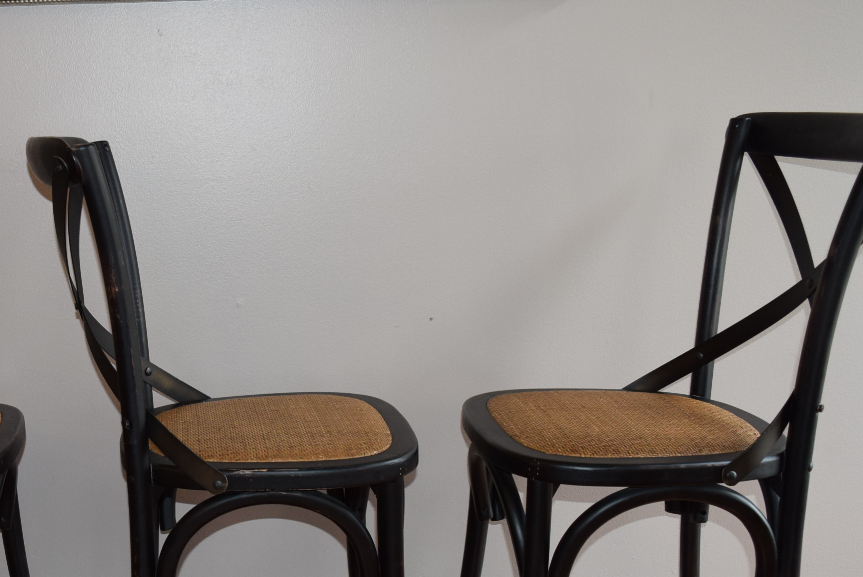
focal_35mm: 52
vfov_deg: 25.7
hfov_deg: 37.1
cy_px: 436
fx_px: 1248
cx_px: 200
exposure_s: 1/80
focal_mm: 20
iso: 800
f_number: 4.5
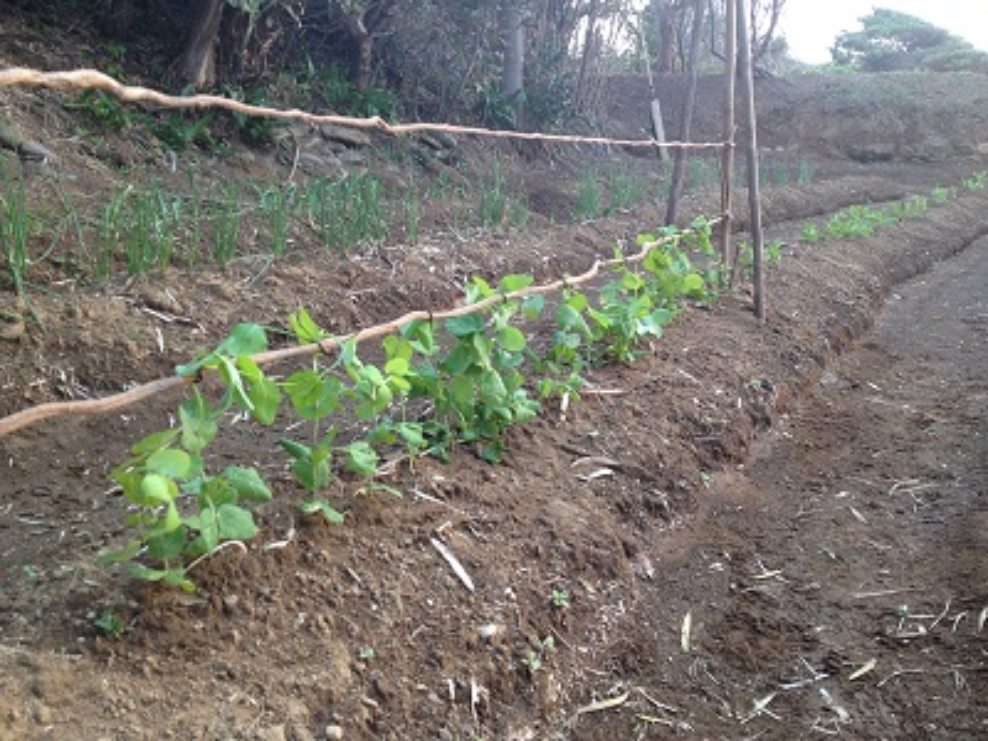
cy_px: 370
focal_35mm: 35
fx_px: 999
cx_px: 494
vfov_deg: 40.7
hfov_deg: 52.6
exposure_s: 1/60
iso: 64
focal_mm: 4.28
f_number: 2.4
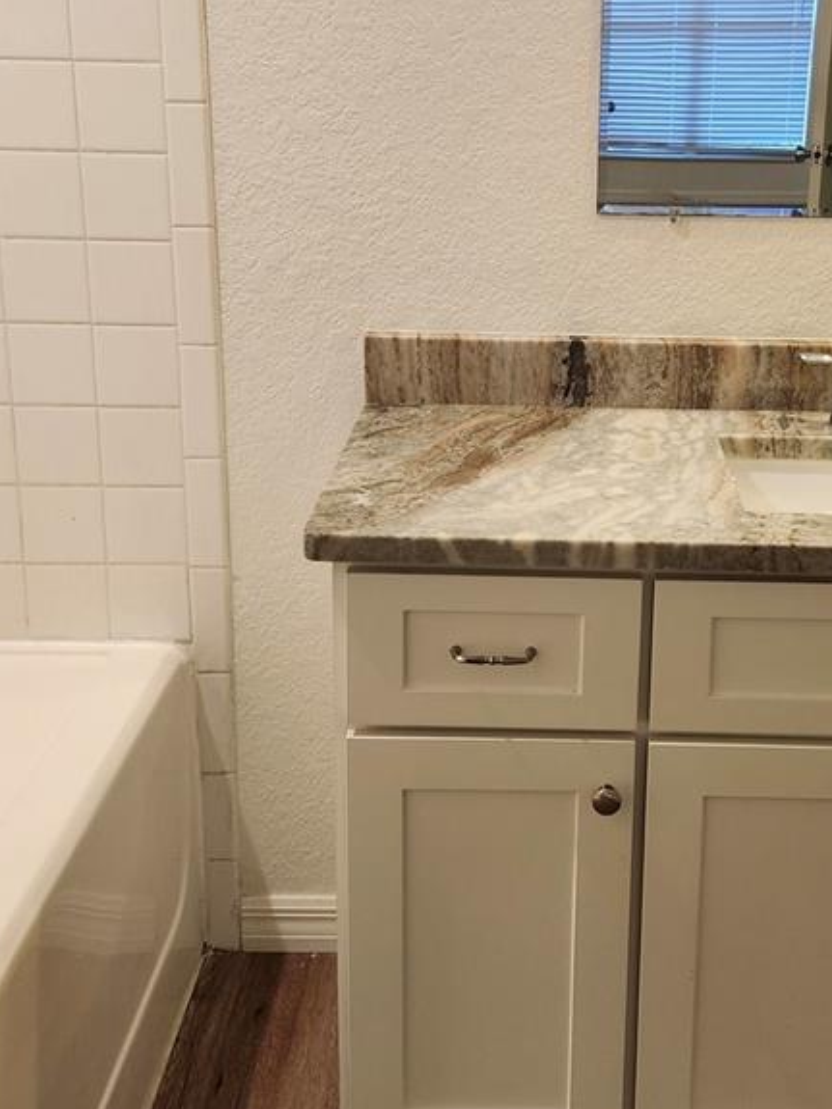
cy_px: 507
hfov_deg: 30.0
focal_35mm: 48
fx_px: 1539
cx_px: 573
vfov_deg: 39.6
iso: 320
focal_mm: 5.54
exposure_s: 1/120
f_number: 1.8
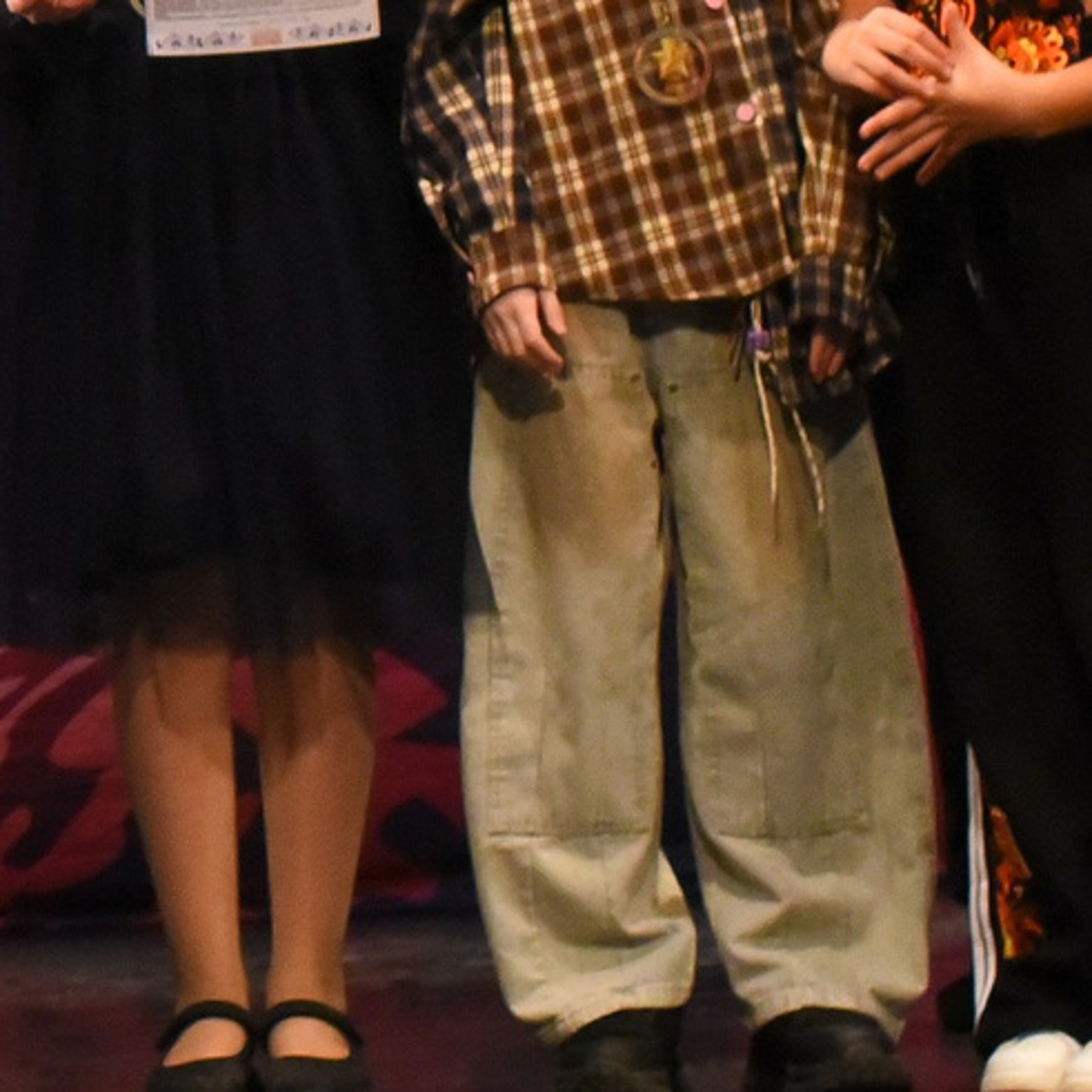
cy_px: -117
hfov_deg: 10.6
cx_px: -861
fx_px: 5532
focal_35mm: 155
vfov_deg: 11.1
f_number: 6.3
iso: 5000
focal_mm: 35
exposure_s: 1/250
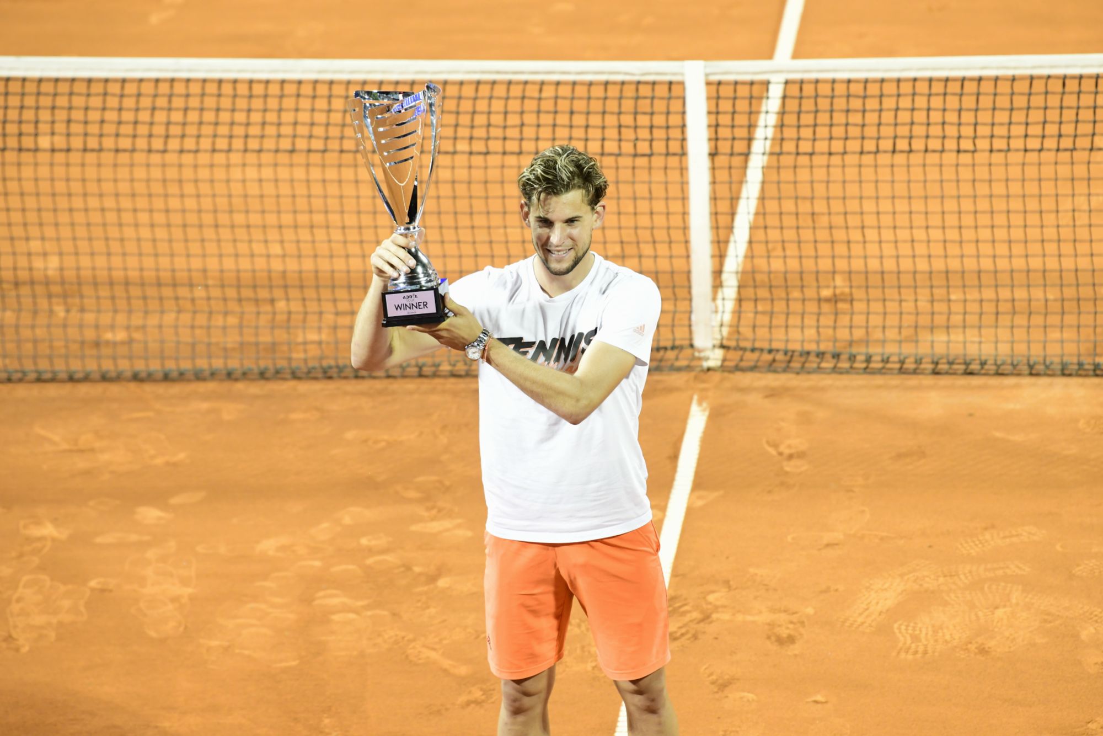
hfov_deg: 10.3
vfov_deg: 6.9
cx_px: 552
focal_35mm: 200
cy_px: 368
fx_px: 6128
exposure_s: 1/250
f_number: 4
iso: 1600
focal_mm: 200
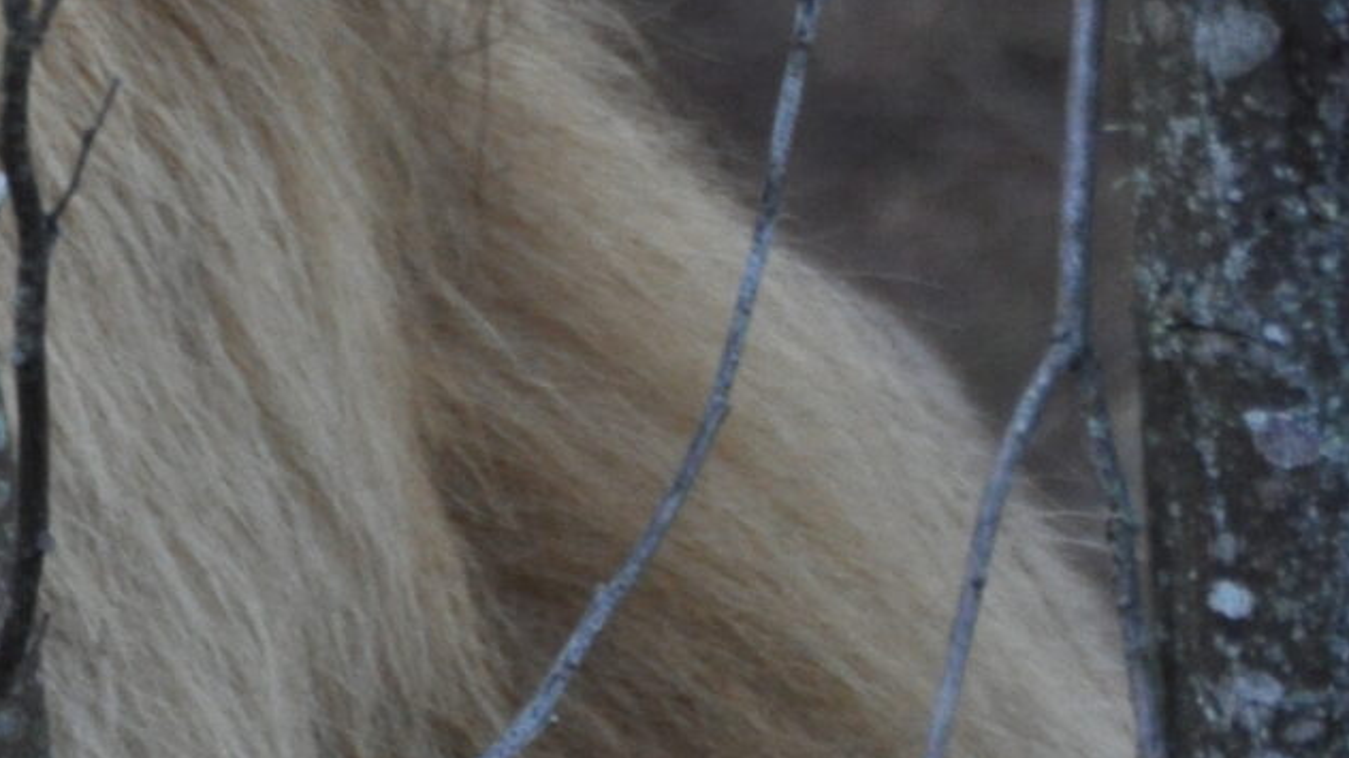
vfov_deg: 0.8
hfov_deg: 1.4
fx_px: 56855
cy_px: 186
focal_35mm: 1590
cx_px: -1003
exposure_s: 1/250
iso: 800
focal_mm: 250
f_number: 5.6
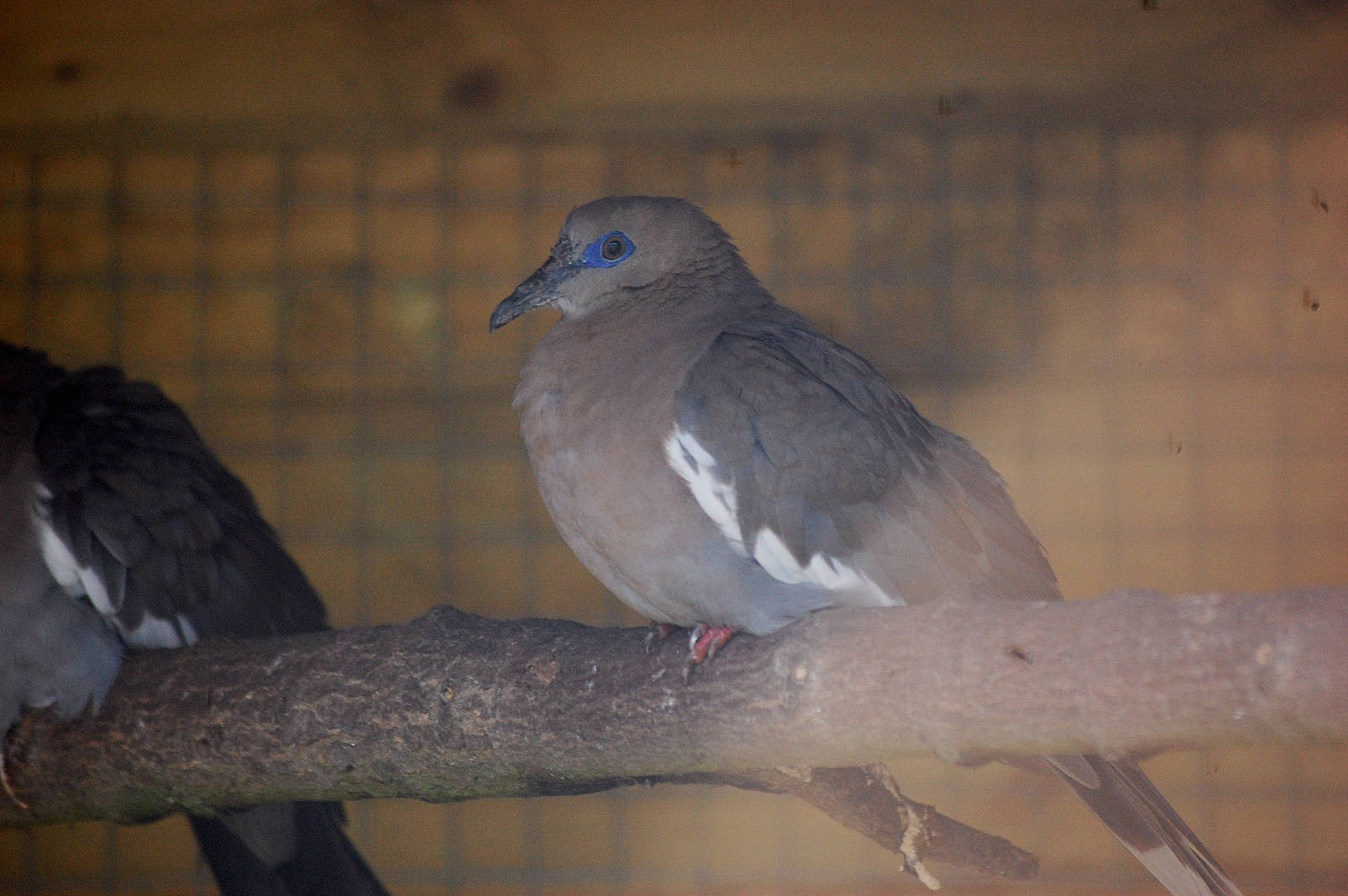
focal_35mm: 300
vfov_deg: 4.6
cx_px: 674
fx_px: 11224
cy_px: 448
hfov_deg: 6.9
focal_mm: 200
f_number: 5.6
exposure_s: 1/160
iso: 800
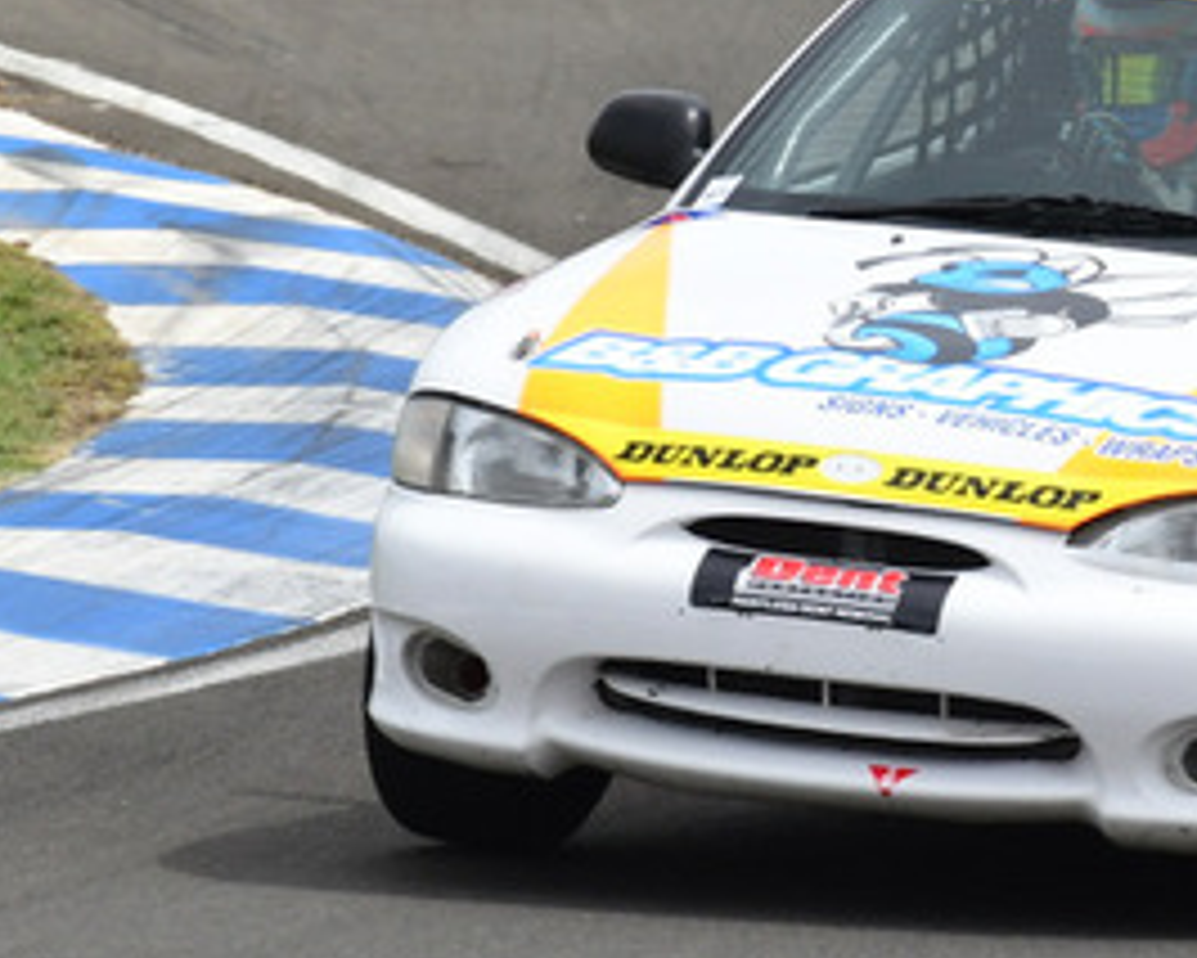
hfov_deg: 1.0
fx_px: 72120
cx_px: 986
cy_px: 130
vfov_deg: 0.8
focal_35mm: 2035
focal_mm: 480
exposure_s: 1/640
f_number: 10
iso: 400
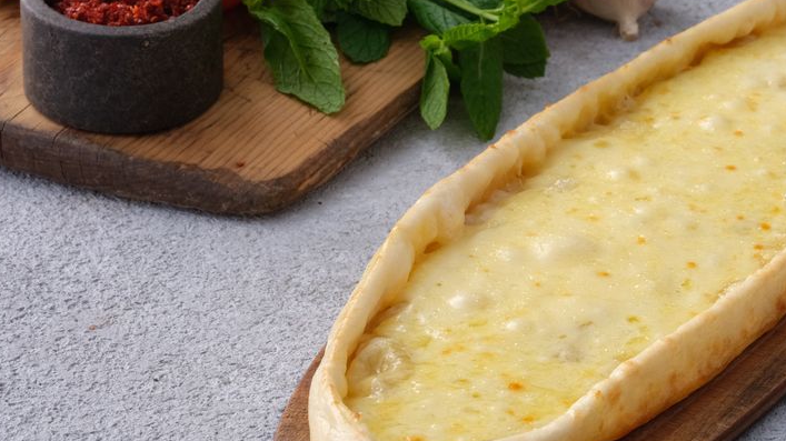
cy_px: 237
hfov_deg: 14.3
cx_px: 523
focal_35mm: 150
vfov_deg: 8.1
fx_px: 3125
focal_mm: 120
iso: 1600
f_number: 20
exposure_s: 1/100
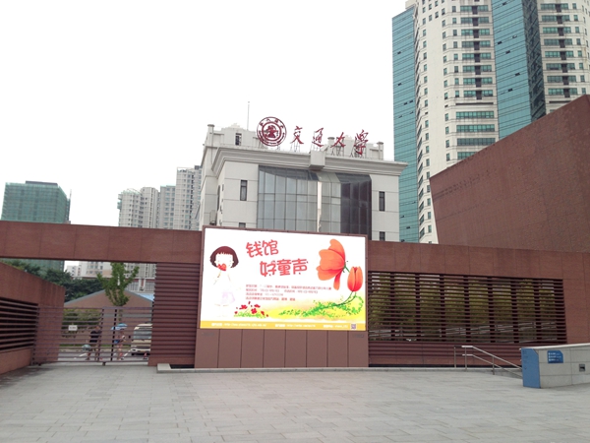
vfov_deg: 42.9
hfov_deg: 55.4
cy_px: 222
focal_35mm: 33
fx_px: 562
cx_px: 295
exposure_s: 1/352
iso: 50
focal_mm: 4.13
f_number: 2.4
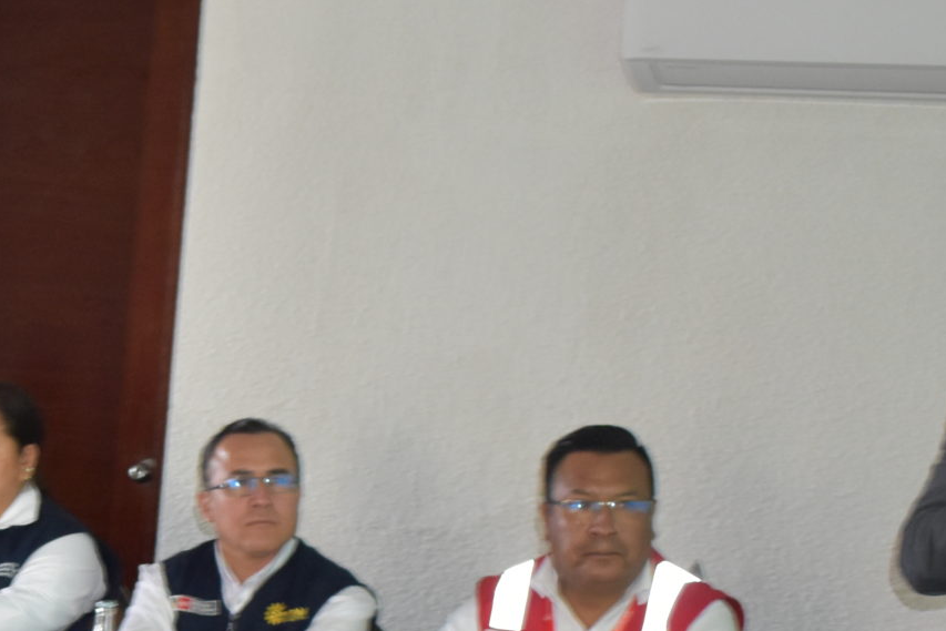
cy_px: 688
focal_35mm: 99
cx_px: -148
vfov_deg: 13.6
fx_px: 2602
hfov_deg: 19.6
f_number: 3.8
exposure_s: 1/15
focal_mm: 22
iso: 1250
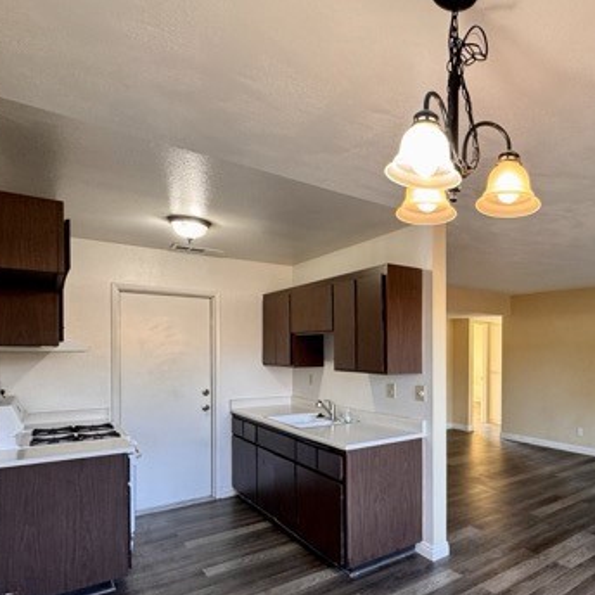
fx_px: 447
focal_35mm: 23
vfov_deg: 66.6
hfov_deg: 61.9
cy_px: 358
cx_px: 472
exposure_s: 1/60
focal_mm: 2.22
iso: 160
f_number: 2.2
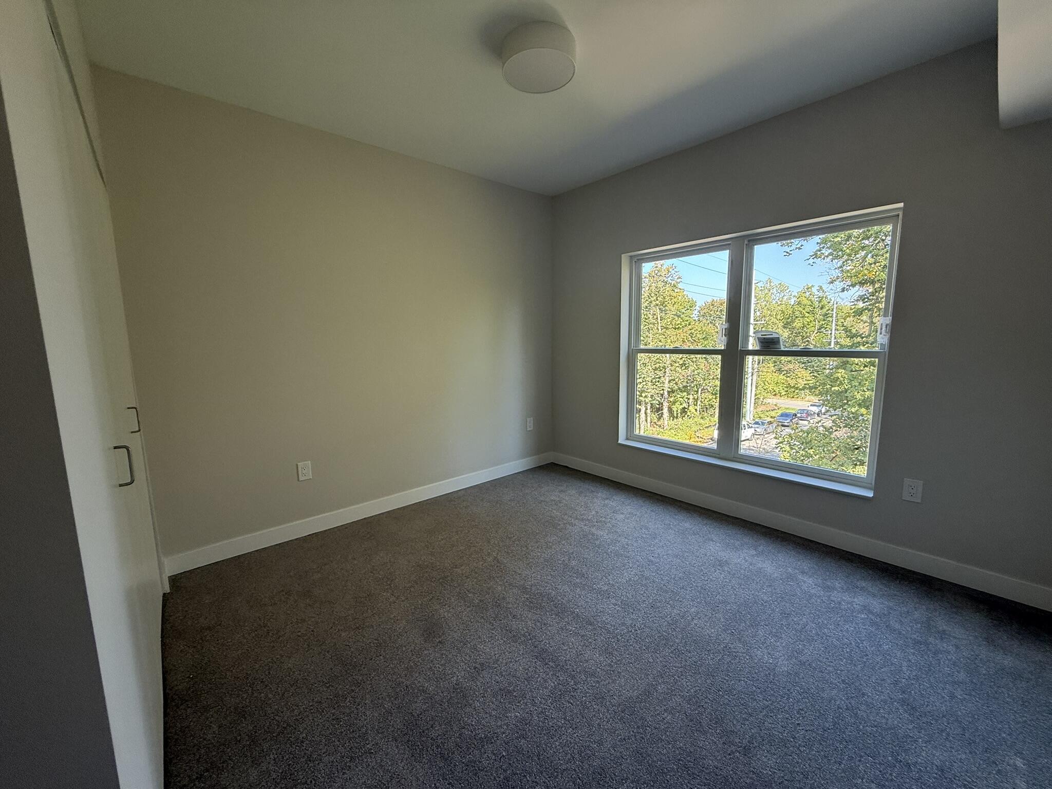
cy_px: 394
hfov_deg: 102.1
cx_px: 526
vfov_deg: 85.7
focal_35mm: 14
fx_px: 425
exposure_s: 1/99
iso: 100
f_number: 2.2
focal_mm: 2.22
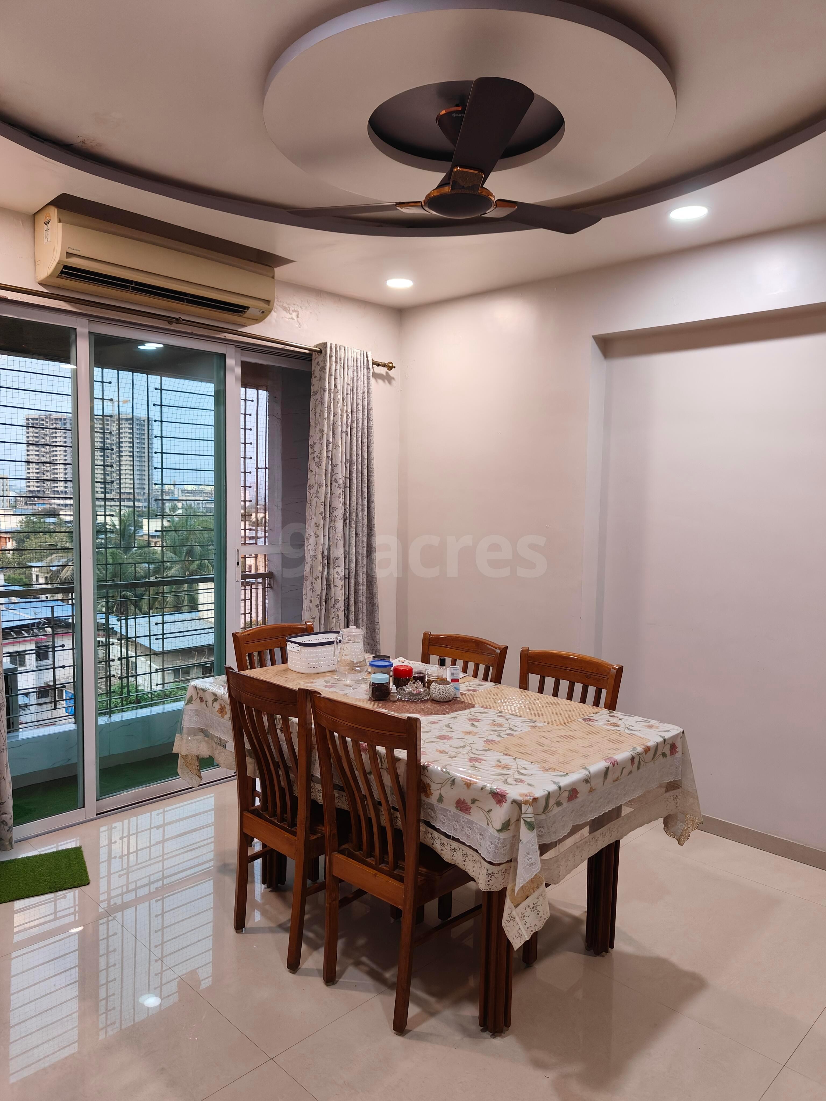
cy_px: 550
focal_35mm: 24
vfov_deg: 71.6
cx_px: 413
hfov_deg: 56.8
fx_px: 764
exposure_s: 1/100
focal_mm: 5.59
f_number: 1.8
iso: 320
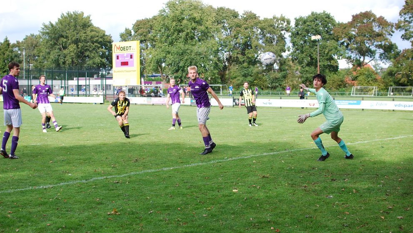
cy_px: 125
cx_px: 205
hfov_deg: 37.5
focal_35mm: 56
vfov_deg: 21.6
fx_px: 608
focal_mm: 35
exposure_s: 1/800
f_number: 3.2
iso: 200
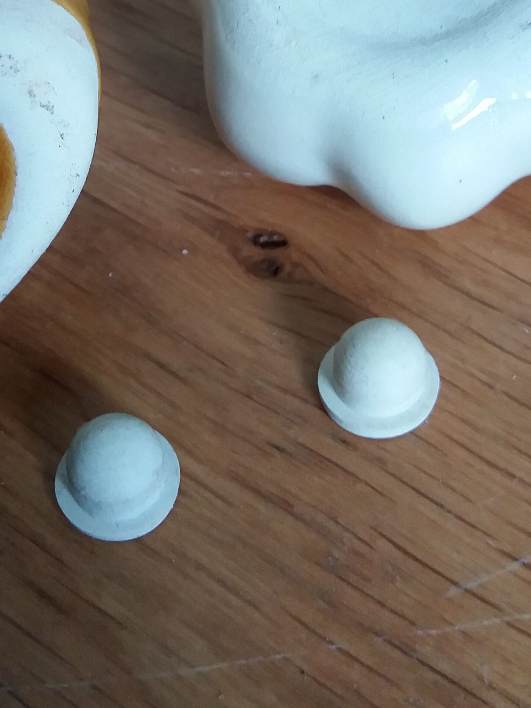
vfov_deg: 30.4
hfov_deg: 23.9
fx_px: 1248
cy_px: 82
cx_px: 159
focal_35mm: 61
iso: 160
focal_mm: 3.7
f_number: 1.9
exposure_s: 1/25
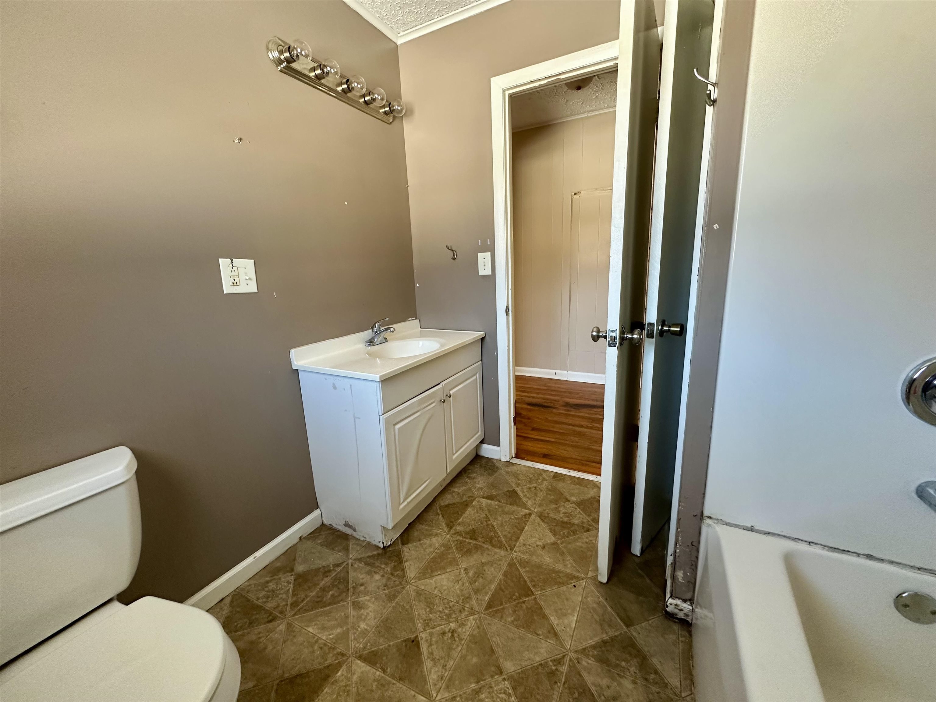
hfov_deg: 102.1
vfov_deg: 85.7
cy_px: 351
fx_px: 379
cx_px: 468
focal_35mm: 14
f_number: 2.2
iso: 250
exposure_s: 1/60
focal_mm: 2.22
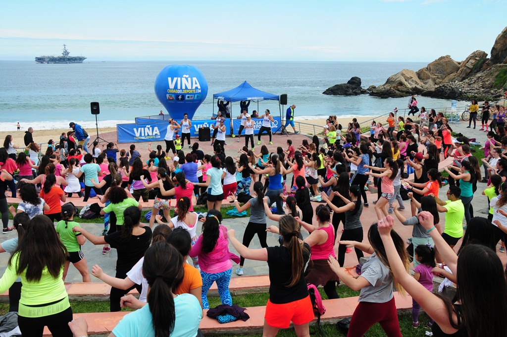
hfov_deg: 57.3
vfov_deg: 39.9
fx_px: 464
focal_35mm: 33
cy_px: 168
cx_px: 254
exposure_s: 1/500
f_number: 8
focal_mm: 22
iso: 400
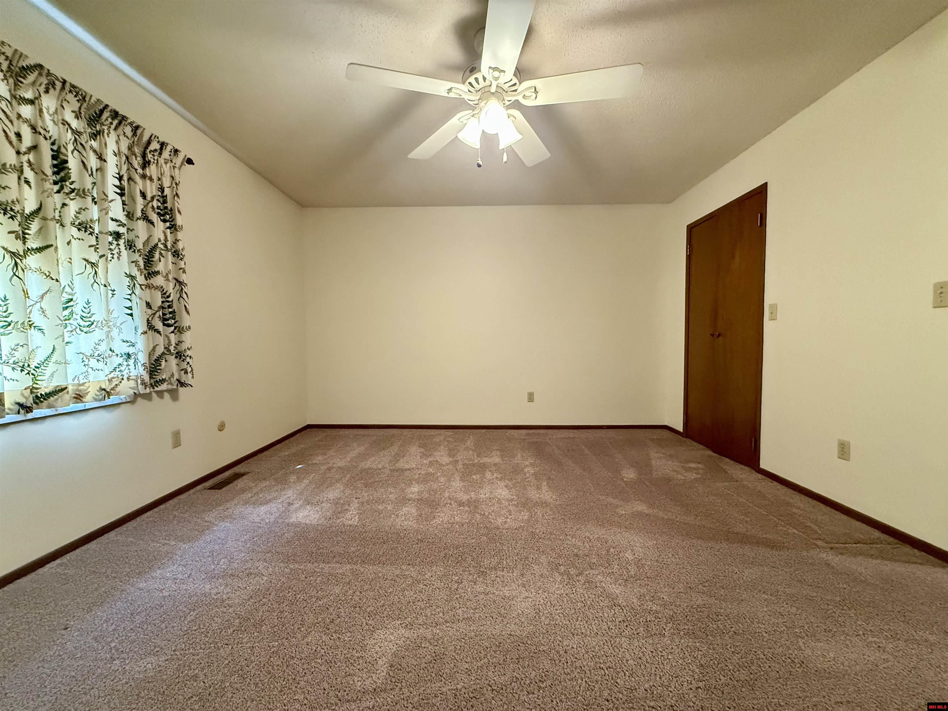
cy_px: 356
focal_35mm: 14
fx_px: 383
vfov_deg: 85.7
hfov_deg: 102.1
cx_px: 474
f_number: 2.2
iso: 640
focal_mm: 2.22
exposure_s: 1/60
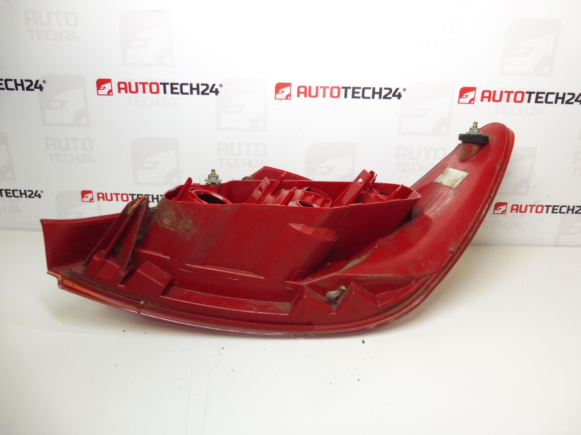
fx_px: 403
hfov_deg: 71.6
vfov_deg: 56.8
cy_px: 218
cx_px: 290
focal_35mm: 24
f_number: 3.5
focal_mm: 4.3
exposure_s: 1/60
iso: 200
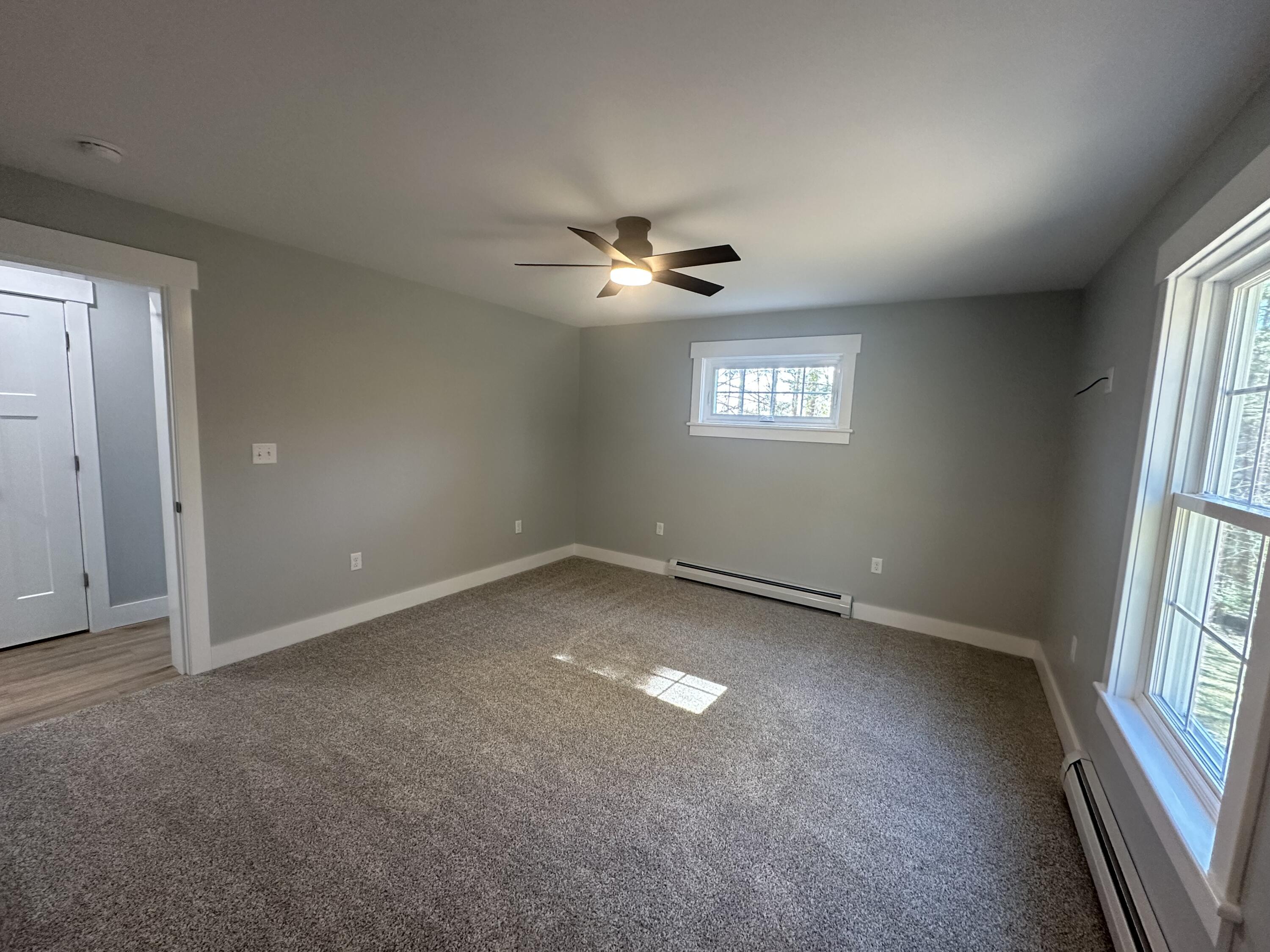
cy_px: 476
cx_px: 635
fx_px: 514
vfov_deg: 85.7
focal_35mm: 14
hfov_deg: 102.1
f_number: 2.2
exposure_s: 1/120
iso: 320
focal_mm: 2.22
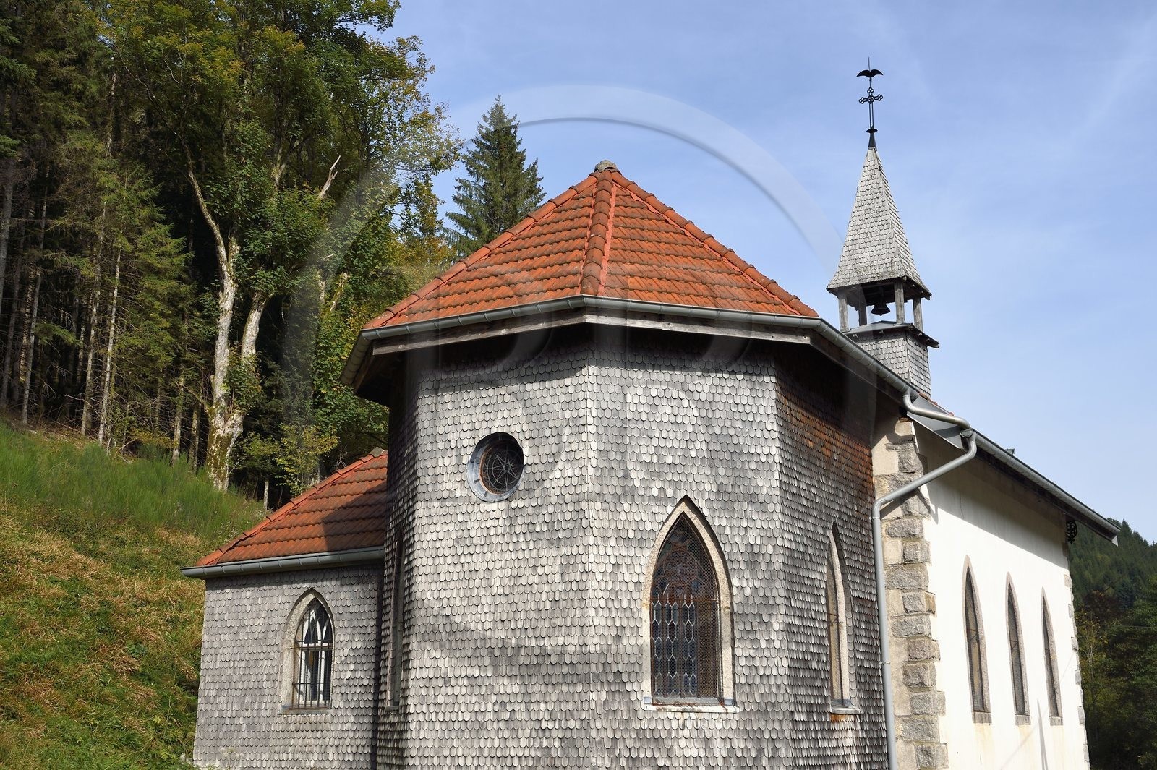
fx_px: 1478
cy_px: 385
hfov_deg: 42.8
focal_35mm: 46
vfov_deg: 29.2
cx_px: 578
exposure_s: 1/500
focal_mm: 46
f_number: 10
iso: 200
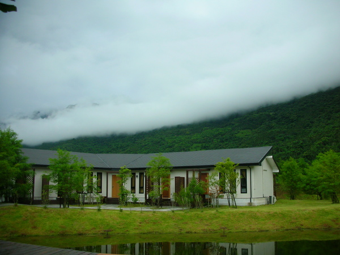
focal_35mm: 35
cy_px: 128
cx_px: 170
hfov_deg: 52.6
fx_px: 344
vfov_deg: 40.7
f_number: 8.5
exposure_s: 1/119
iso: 50
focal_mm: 5.8
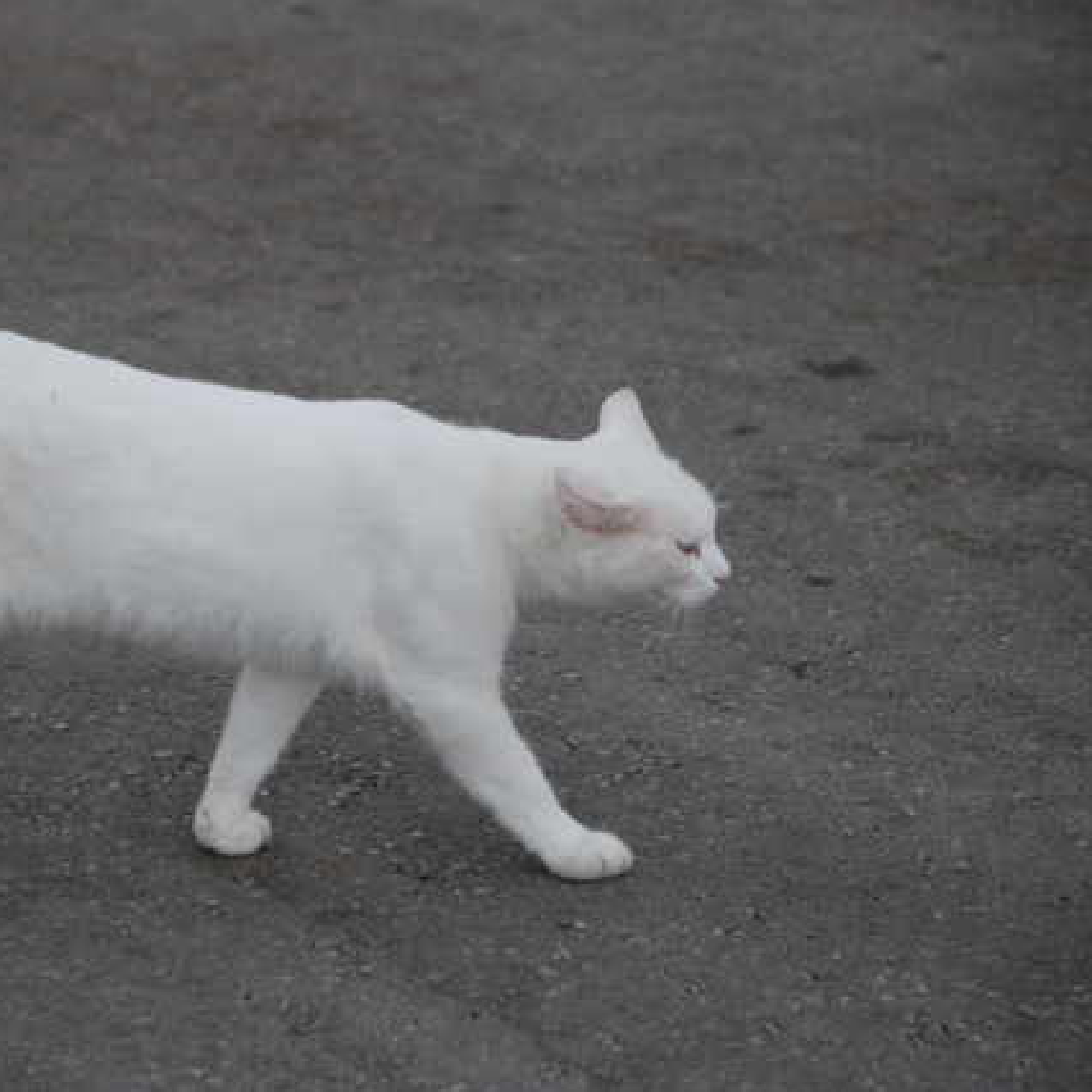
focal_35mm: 188
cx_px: 315
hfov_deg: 9.3
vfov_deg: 9.3
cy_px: 546
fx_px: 6710
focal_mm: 98
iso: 200
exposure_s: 1/320
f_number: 4.8
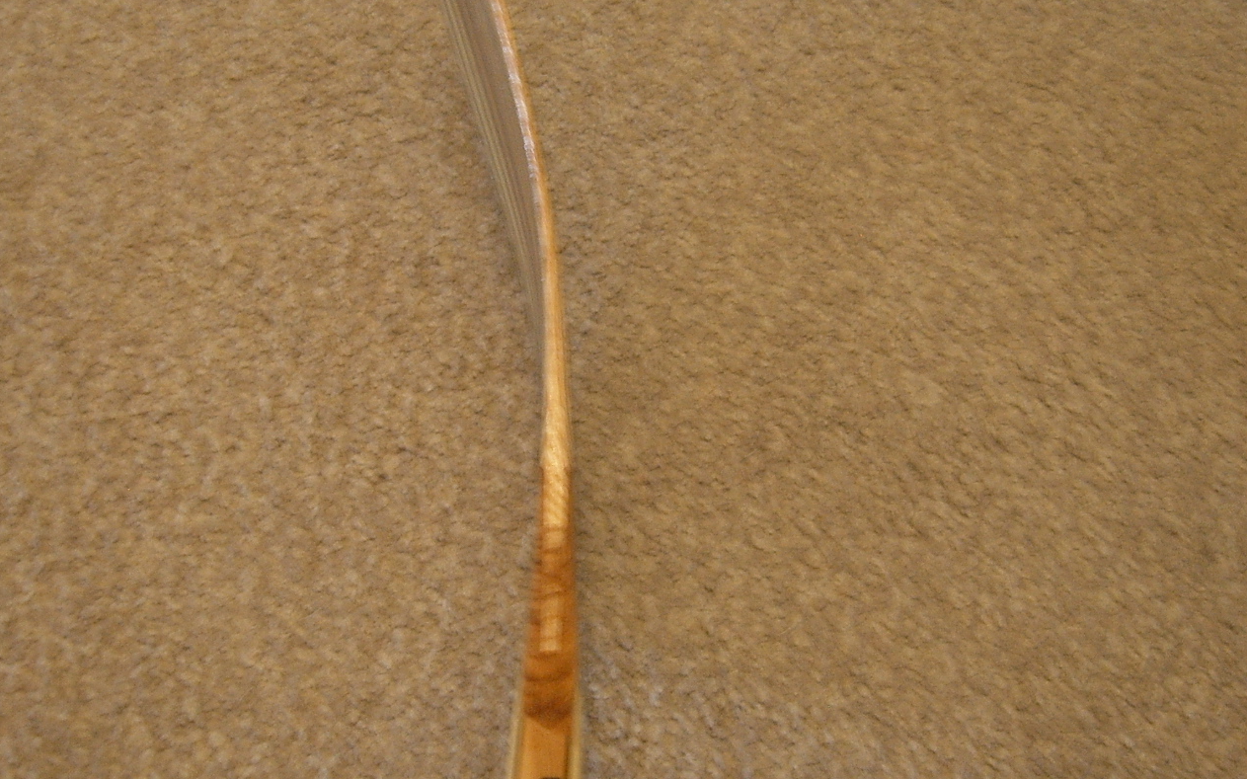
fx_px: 1597
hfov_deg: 42.6
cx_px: 583
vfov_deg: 27.4
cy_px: 384
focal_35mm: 47
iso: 100
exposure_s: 1/8
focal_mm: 5.8
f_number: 2.8
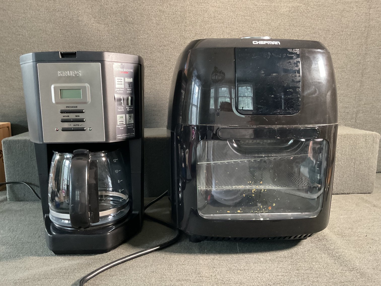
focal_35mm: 29
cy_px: 143
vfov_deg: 48.2
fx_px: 319
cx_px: 190
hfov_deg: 61.7
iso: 320
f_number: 1.8
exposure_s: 1/30
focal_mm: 3
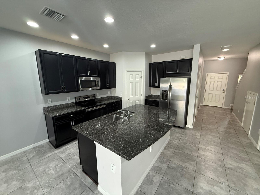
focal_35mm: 14
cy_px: 98
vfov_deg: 85.7
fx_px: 105
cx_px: 130
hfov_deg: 102.1
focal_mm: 2.22
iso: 250
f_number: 2.2
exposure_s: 1/120
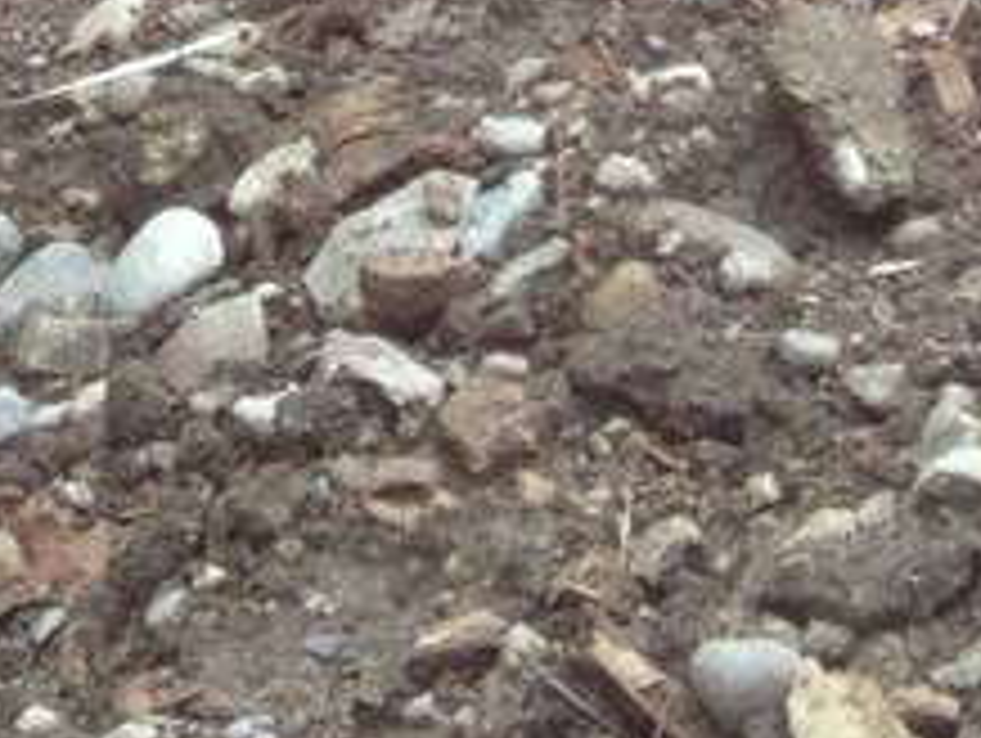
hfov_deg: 8.1
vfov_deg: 5.5
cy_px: -1940
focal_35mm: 242
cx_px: 1098
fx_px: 6866
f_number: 2.4
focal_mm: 4.13
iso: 50
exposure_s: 1/136
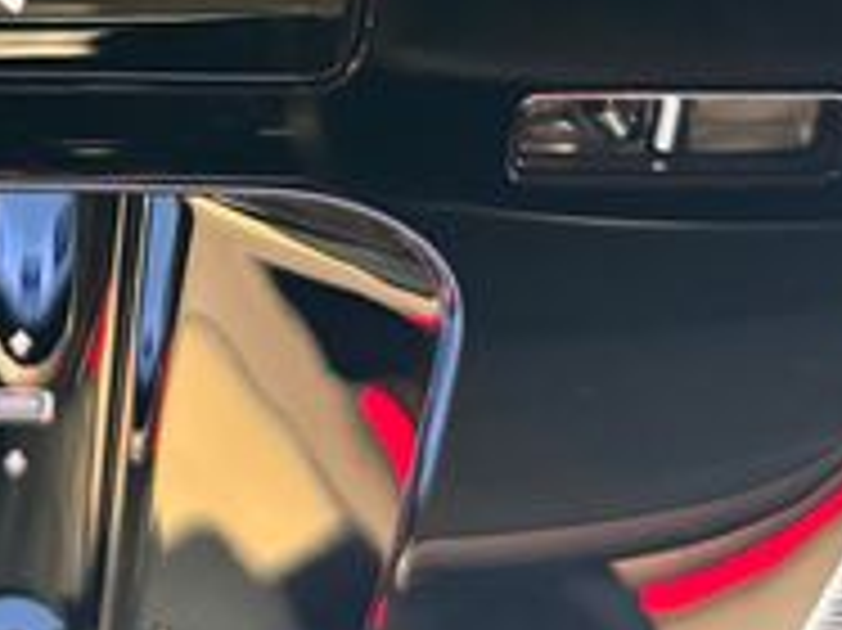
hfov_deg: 23.0
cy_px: -153
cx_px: 27
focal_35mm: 82
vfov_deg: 17.1
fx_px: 1993
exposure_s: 1/29
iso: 800
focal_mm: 6.76
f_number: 1.78
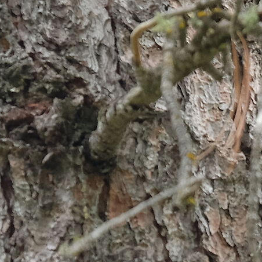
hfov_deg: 2.1
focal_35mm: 830
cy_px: 200
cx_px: 506
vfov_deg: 2.1
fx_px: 7107
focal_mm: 122.6
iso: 2000
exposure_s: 1/180
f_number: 5.6
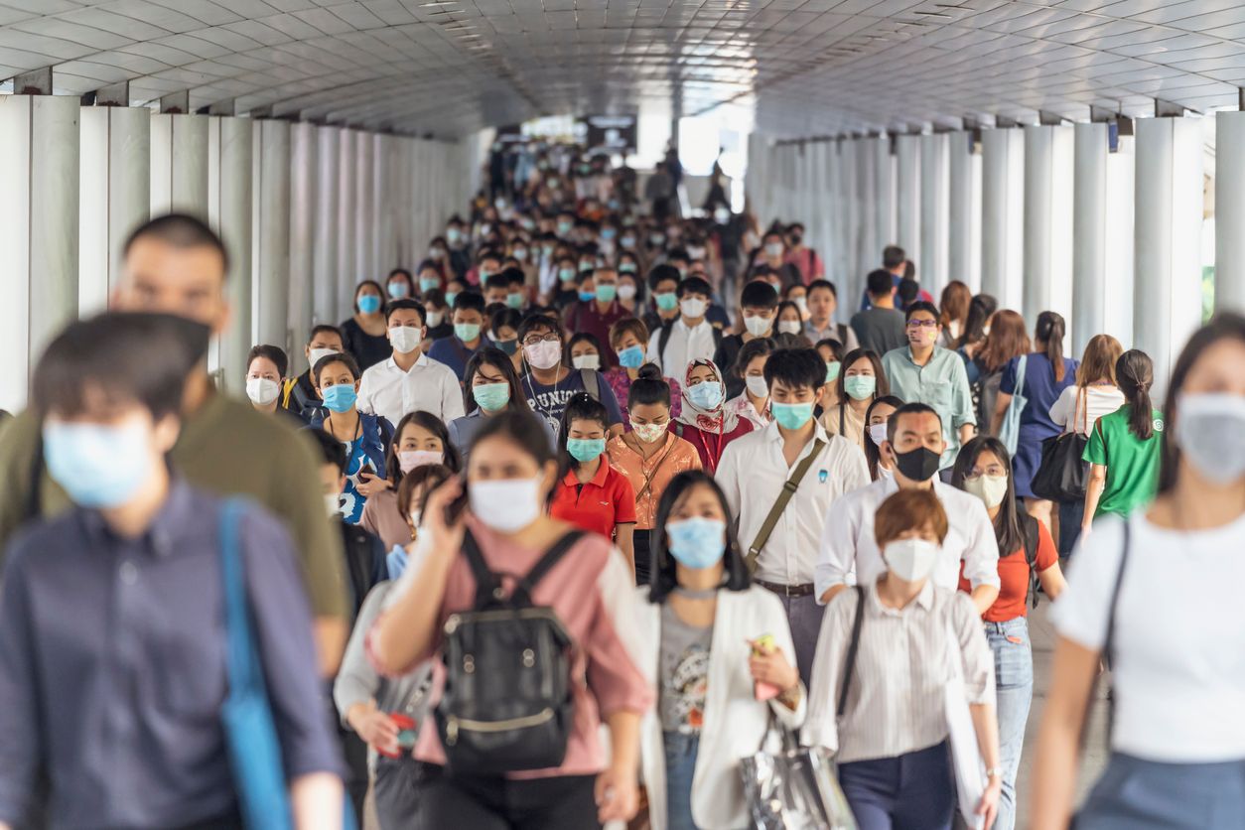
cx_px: 622
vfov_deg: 6.9
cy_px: 415
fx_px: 6916
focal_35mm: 200
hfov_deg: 10.3
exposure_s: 1/250
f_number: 4
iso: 2000
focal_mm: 200
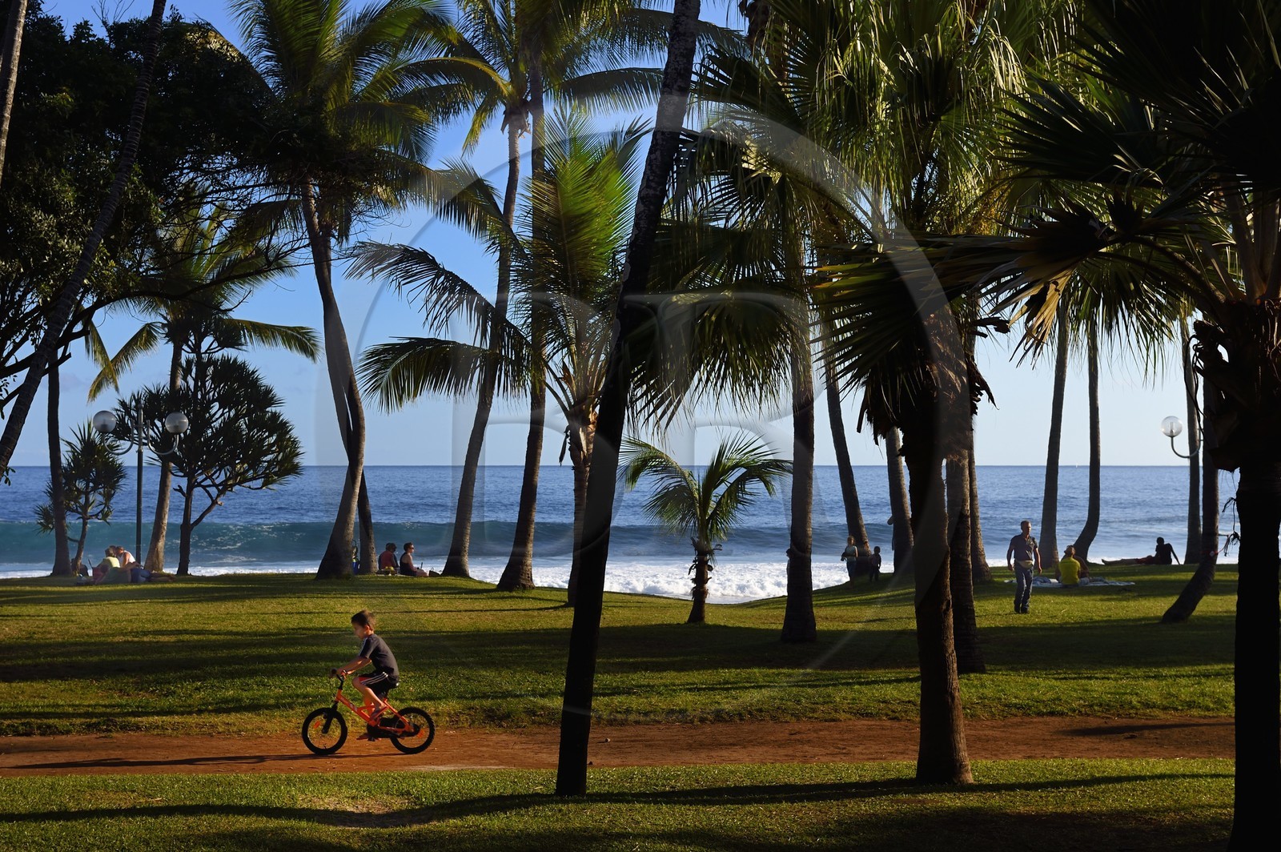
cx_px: 640
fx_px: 2204
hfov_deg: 32.4
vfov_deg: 21.9
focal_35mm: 62
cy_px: 426
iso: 200
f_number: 9
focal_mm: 62
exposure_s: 1/400
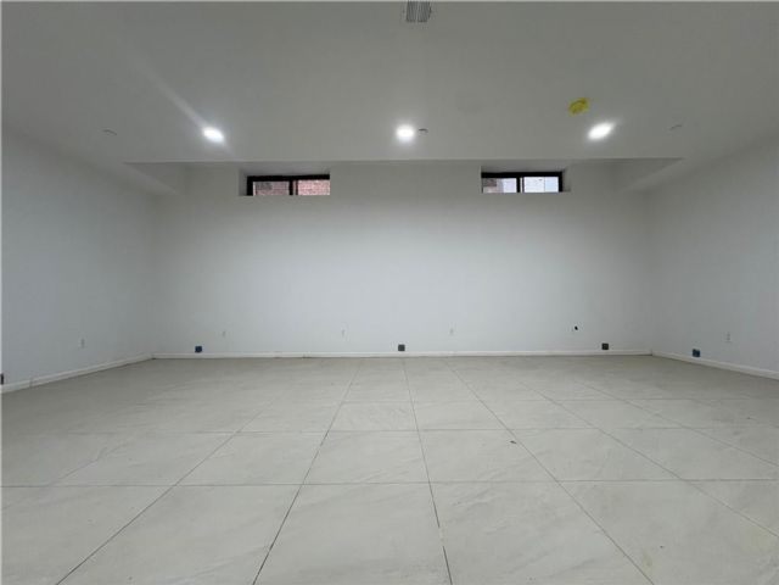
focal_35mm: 14
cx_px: 390
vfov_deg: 85.7
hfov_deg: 102.1
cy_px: 292
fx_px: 315
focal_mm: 2.22
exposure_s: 1/120
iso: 160
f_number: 2.2
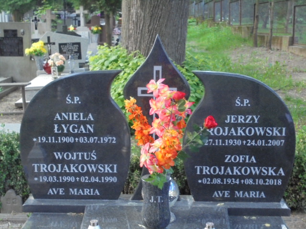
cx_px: 153
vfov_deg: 26.1
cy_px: 114
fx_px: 495
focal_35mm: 56
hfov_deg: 34.3
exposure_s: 1/25
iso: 400
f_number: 5.2
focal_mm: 10.1
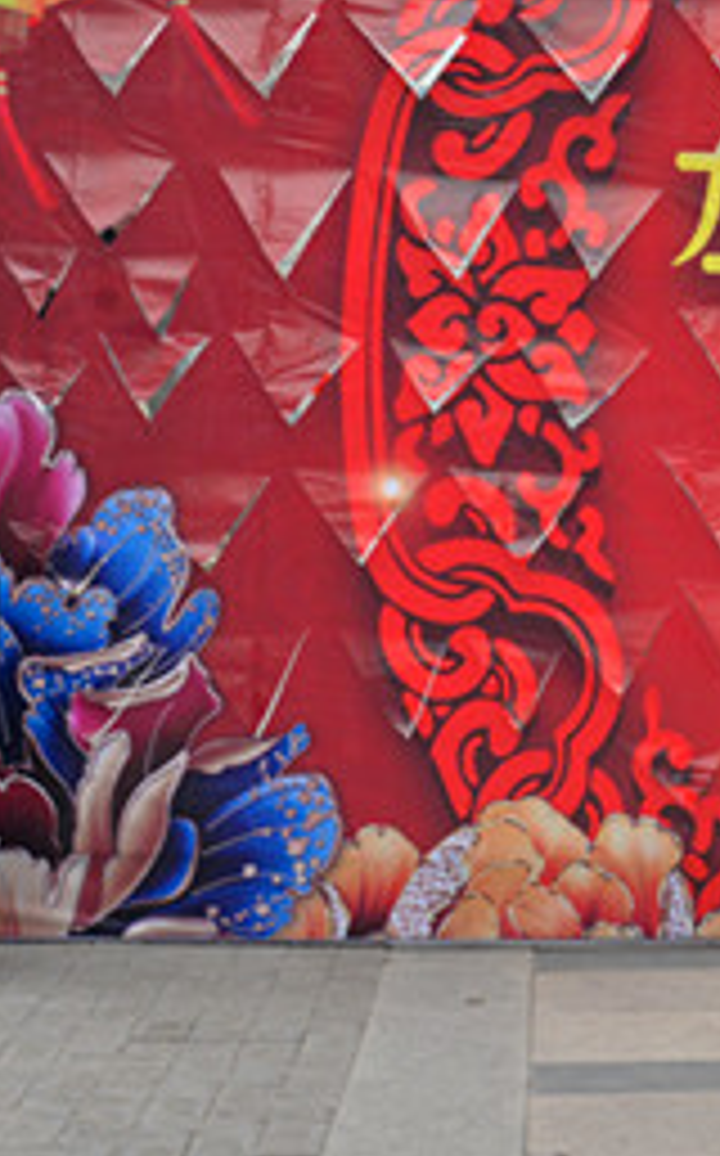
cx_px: 1148
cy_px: 376
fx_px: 3337
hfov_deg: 11.7
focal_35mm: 106
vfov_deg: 19.6
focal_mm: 46
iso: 500
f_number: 7.1
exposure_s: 1/200
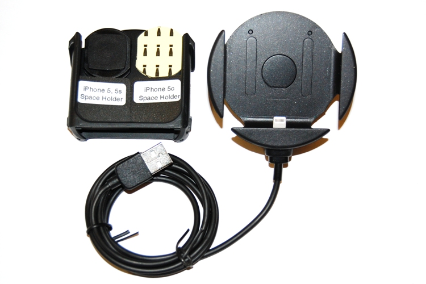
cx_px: 213
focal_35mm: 60
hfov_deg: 33.4
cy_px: 142
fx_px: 710
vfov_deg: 22.6
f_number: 5
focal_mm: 40
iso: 400
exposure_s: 1/60
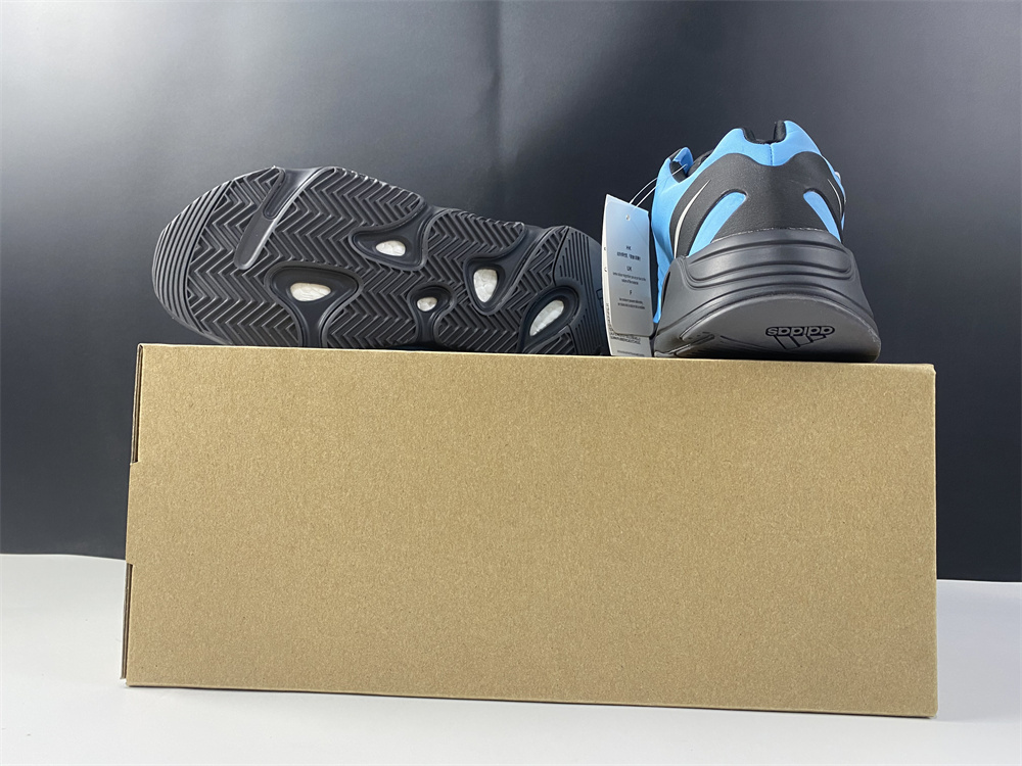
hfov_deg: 67.3
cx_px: 511
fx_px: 768
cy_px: 383
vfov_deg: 53.1
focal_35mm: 26
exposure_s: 1/50
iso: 80
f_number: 1.8
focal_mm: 4.25
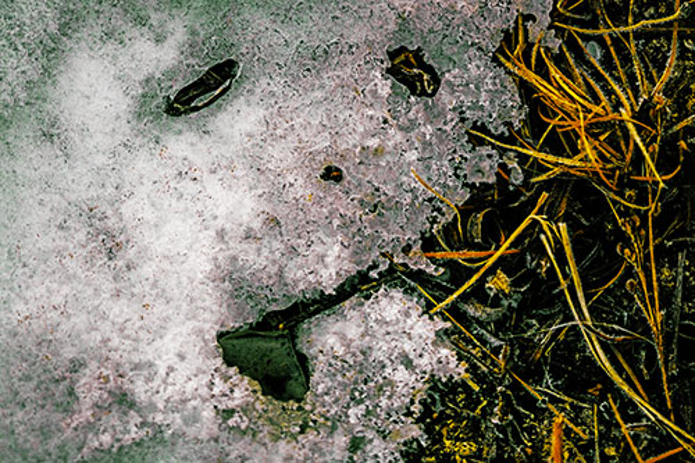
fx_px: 4053
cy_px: 232
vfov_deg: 6.5
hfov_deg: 9.8
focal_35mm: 210
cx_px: 348
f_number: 6.3
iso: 1000
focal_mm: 210
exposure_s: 1/1000
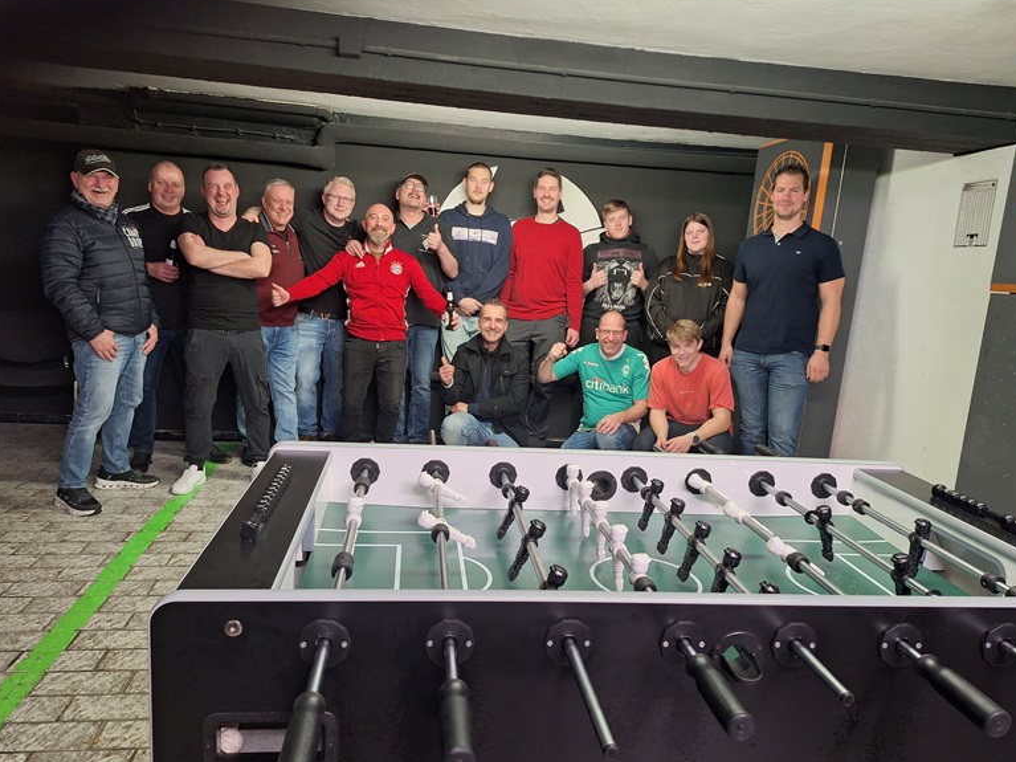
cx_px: 505
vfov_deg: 56.8
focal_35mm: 24
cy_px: 388
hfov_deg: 71.6
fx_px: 704
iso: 200
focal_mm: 5.54
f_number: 1.8
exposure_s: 1/33
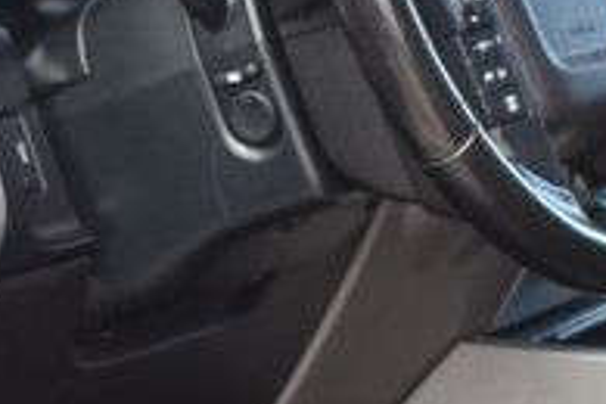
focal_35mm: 189
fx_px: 3181
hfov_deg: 10.9
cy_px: 594
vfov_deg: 7.2
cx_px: 149
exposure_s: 1/100
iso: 400
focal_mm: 24
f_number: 5
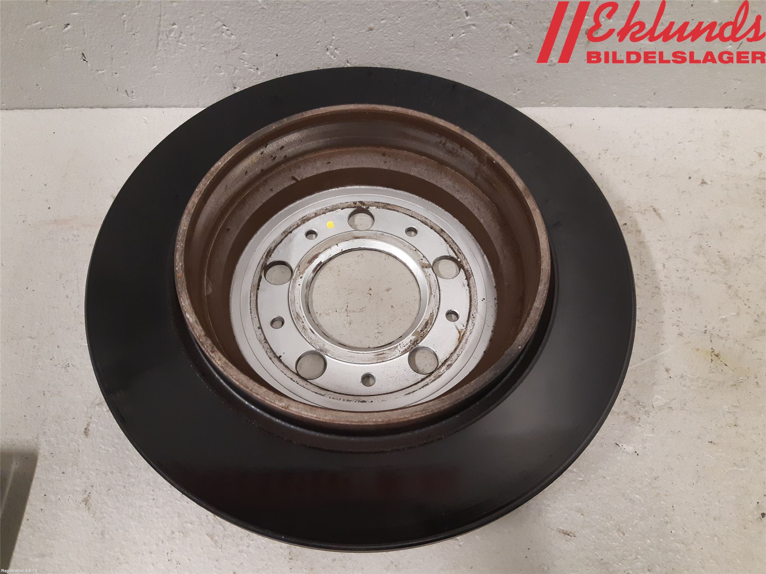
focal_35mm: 26
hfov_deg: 67.3
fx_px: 575
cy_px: 287
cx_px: 383
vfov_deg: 53.1
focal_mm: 3.93
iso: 200
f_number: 1.7
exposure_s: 1/50
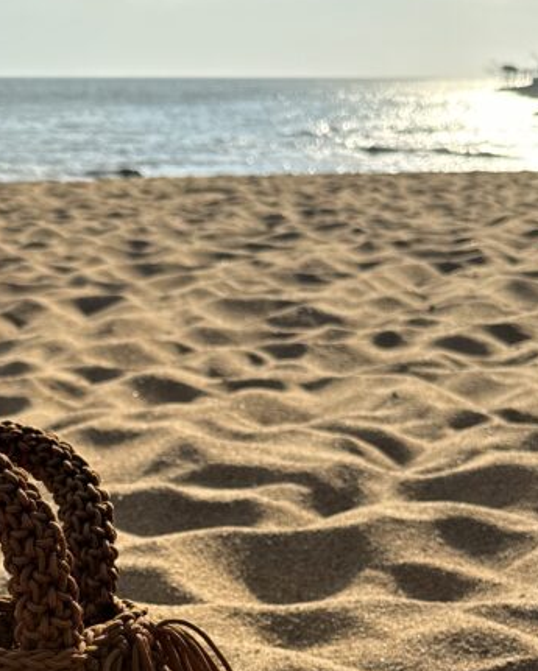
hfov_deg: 25.9
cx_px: 133
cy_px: 684
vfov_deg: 30.0
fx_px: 1154
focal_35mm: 58
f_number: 1.78
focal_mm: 6.76
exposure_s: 1/4049
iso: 80
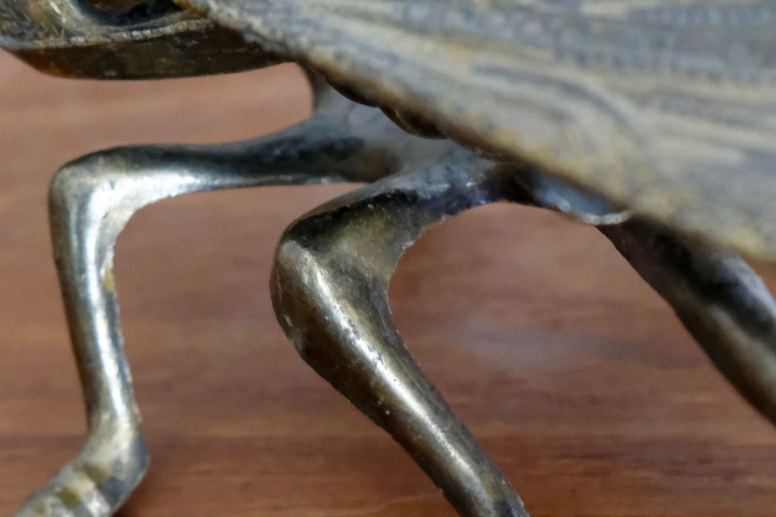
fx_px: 2091
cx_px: 547
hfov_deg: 20.9
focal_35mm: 97
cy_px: 369
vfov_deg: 14.1
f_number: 4
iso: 6400
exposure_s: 1/90
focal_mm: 26.5
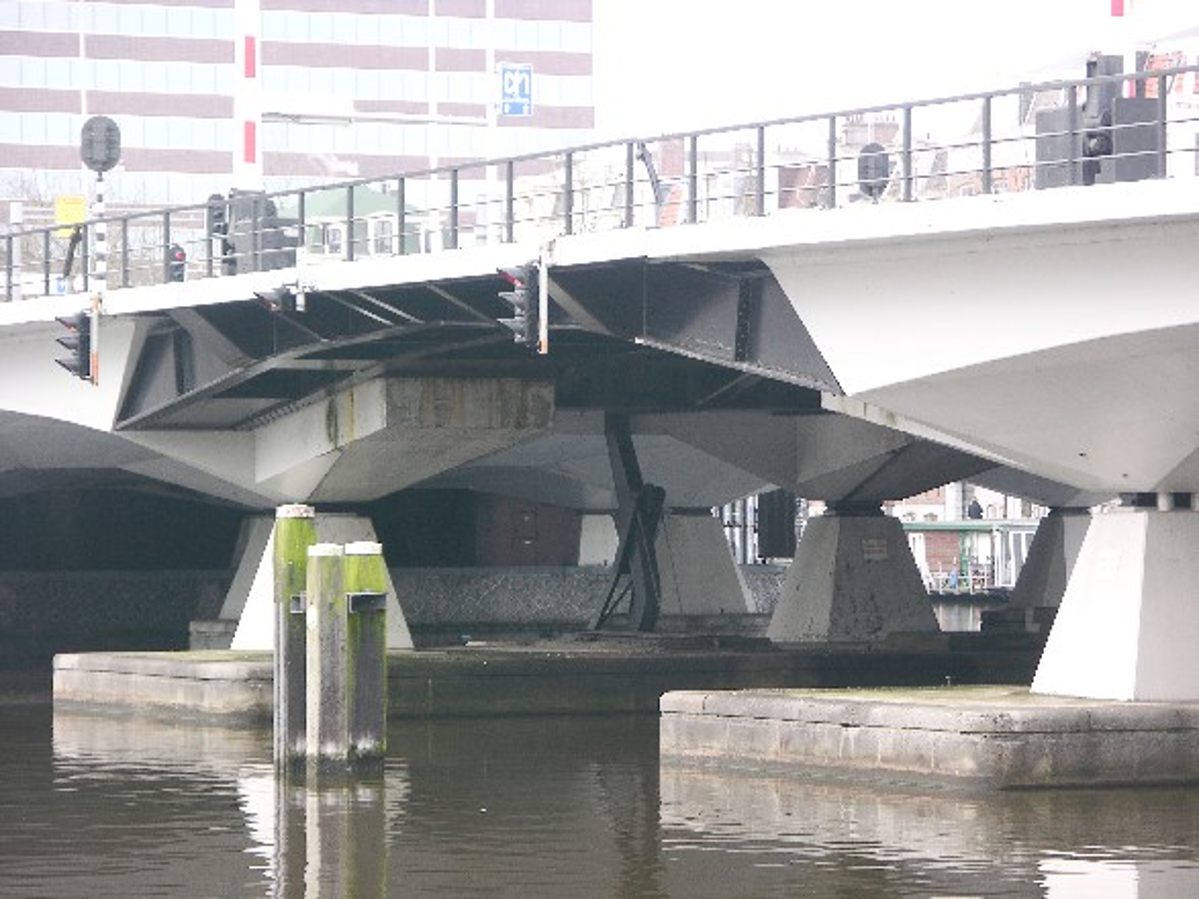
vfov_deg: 9.3
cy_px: 450
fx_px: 5541
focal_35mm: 160
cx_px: 600
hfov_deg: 12.4
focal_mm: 41.1
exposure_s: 1/23.5
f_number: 3.9
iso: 50
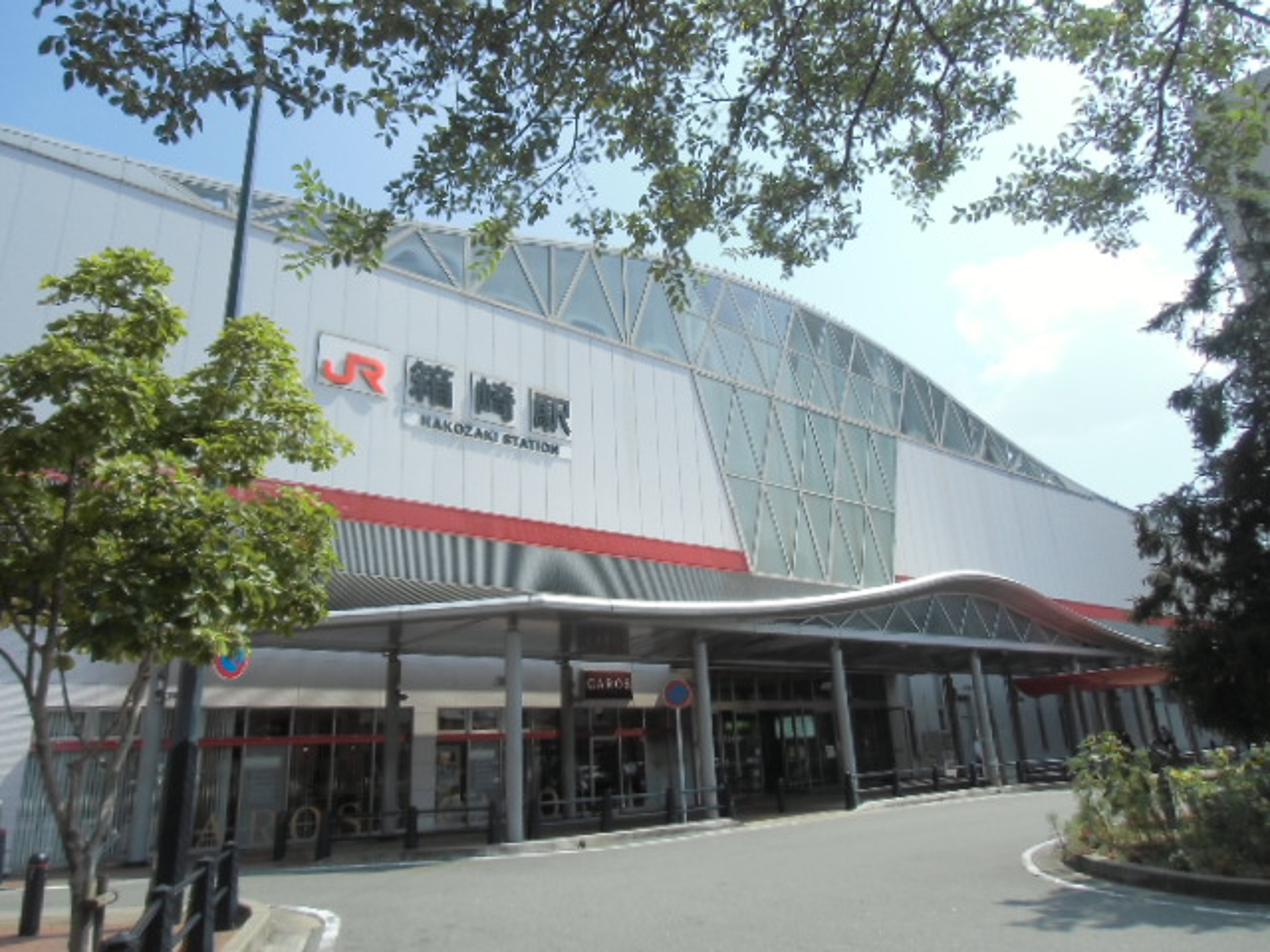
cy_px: 476
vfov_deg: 56.8
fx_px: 881
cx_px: 635
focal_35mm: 24
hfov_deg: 71.6
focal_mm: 4.24
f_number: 3
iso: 64
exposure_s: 1/800
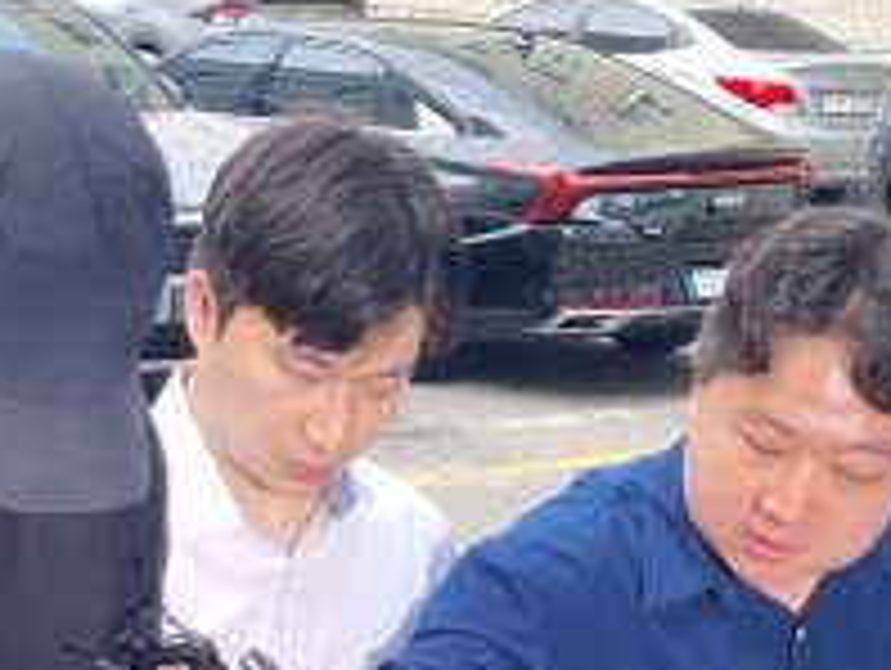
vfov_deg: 13.7
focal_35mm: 105
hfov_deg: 18.2
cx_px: -18
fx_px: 2706
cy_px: 827
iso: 50
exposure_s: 1/529
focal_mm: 5.4
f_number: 1.8
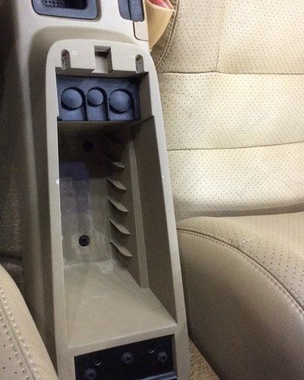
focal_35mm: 42
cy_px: 190
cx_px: 111
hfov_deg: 35.5
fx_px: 472
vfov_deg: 43.8
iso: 320
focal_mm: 3.3
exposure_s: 1/24
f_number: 2.4
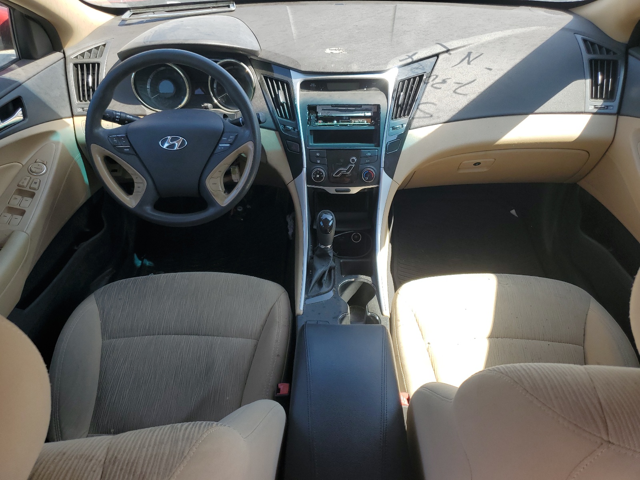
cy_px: 240
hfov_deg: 67.3
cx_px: 320
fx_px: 481
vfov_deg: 53.1
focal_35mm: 26
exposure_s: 1/500
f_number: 1.5
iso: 50
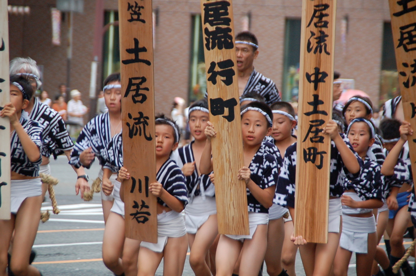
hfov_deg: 8.1
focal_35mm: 255
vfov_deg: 5.4
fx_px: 2943
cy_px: 138
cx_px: 208
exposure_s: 1/80
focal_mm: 170
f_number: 6.3
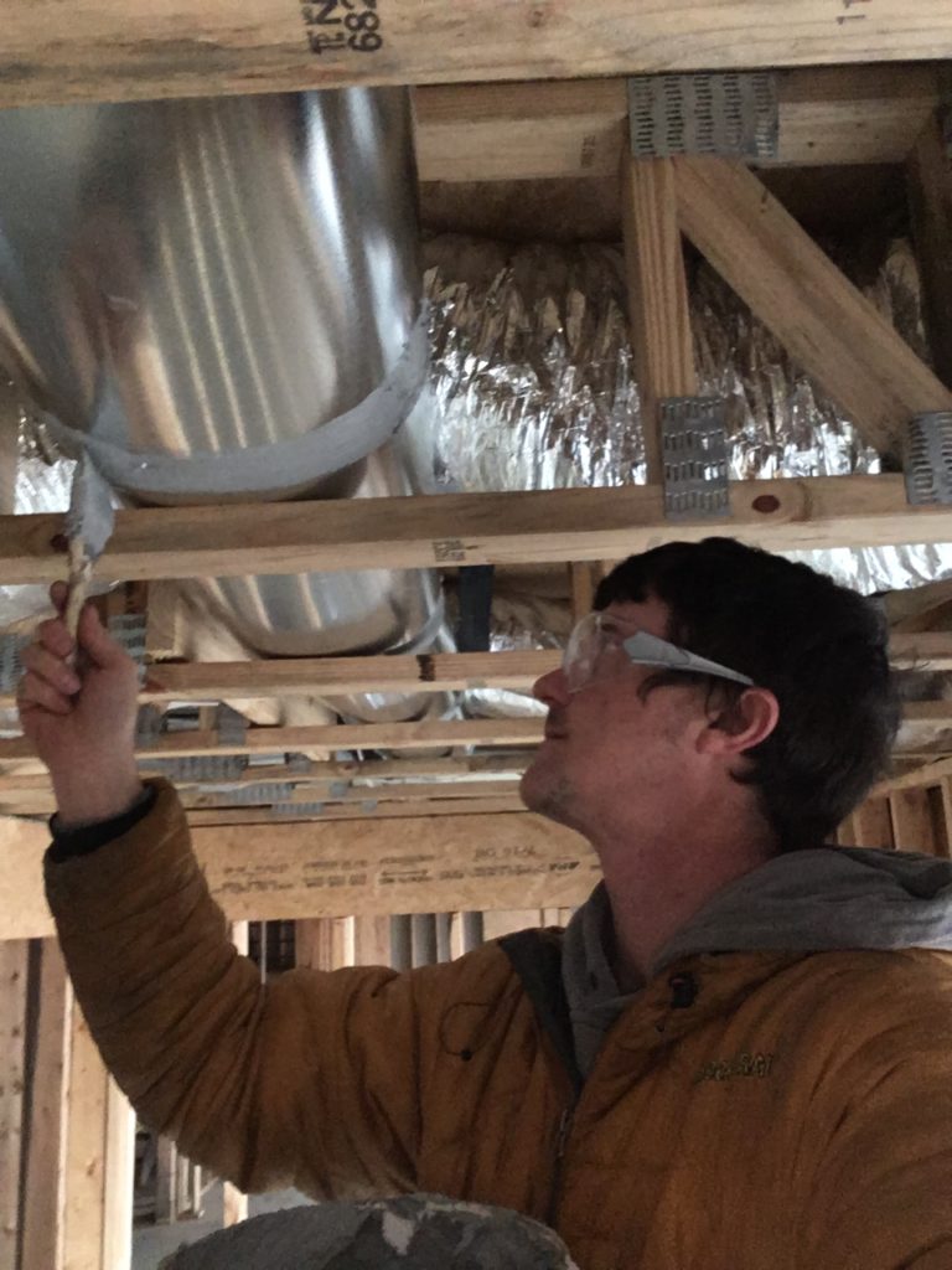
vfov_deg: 58.4
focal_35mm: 31
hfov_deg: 45.4
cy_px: 635
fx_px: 1137
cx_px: 476
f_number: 2.4
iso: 250
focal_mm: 2.15
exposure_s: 1/20
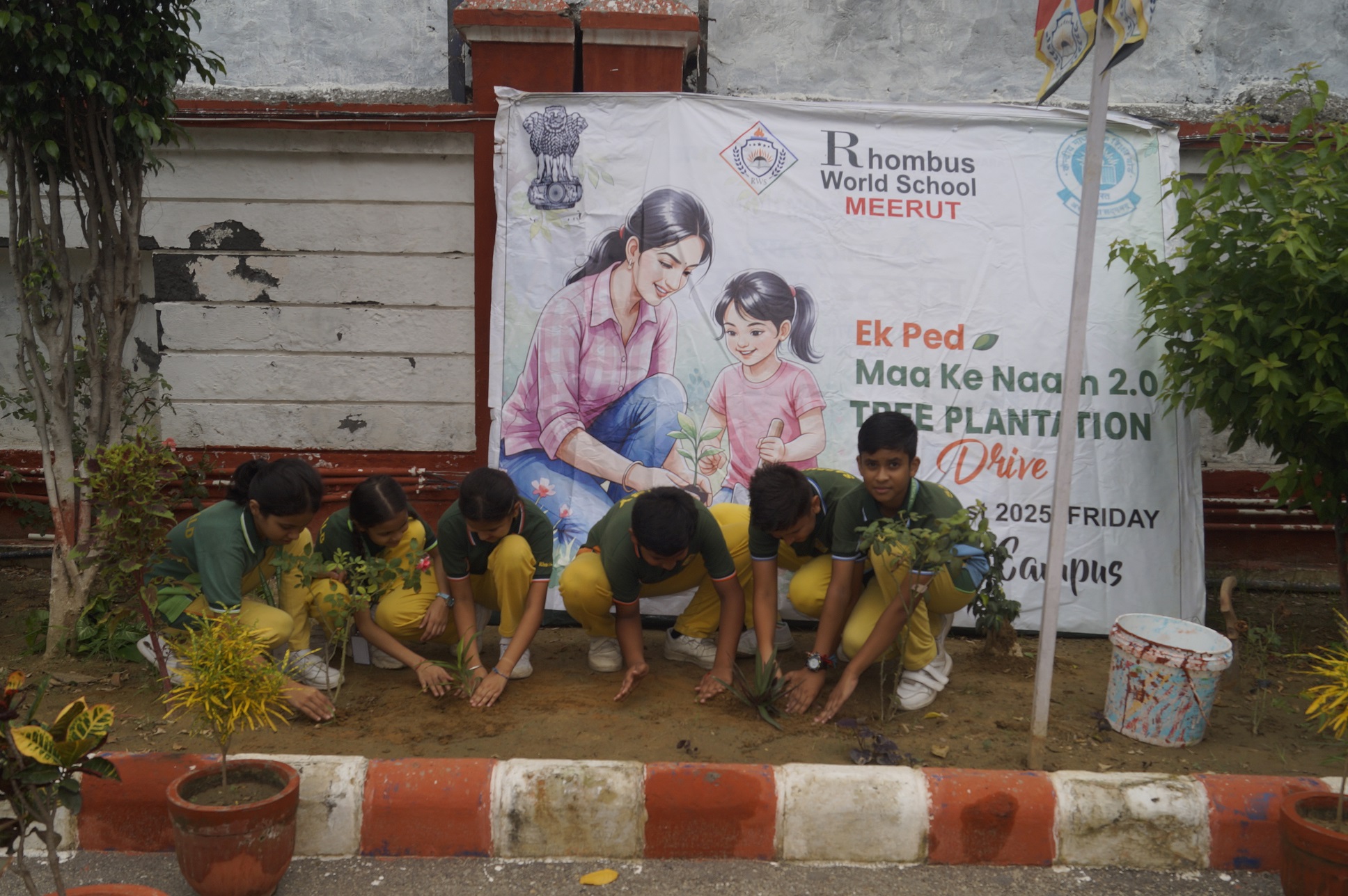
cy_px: 448
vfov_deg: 39.9
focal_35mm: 33
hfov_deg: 57.3
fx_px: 1235
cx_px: 674
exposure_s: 1/160
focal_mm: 22
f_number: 9
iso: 100
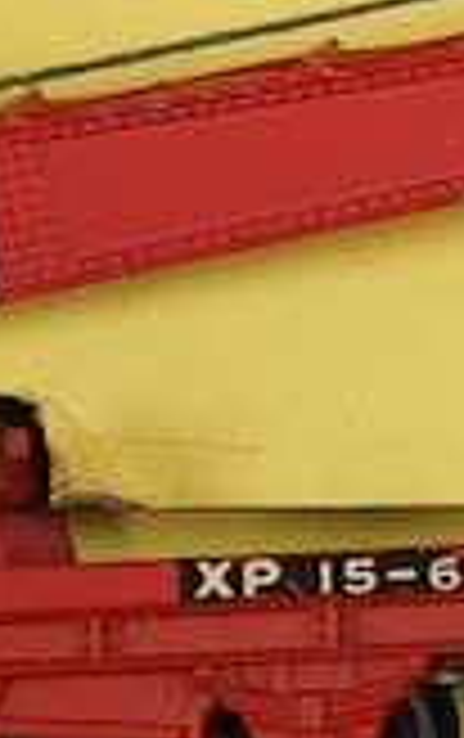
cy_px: 27
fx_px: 6331
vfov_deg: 6.7
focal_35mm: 314
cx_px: 1214
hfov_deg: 4.1
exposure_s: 1/80
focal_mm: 30
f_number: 14
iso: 2500
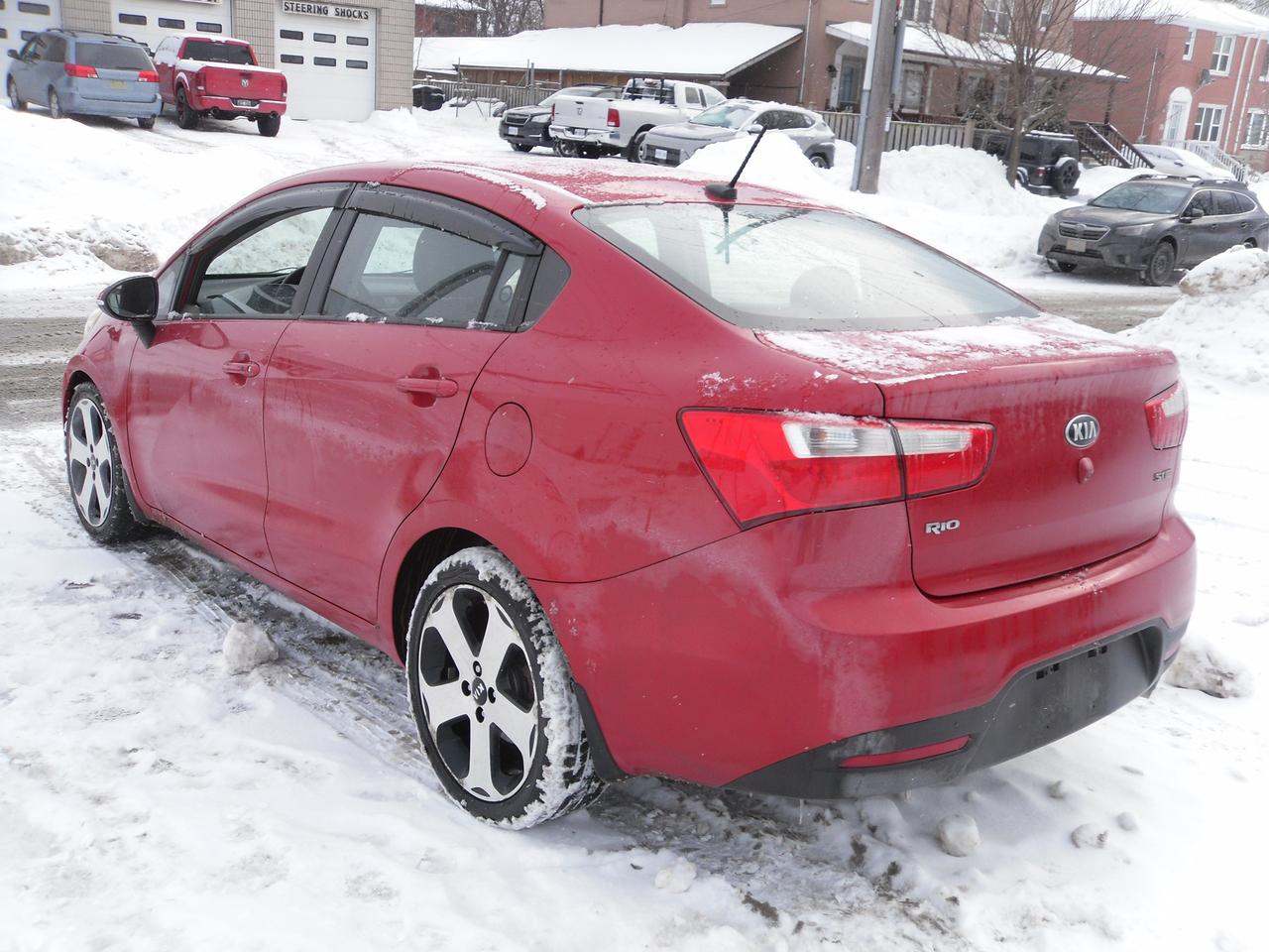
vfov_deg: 40.7
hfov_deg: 52.6
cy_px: 476
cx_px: 634
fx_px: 1283
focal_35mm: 35
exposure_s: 1/430
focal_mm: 6.3
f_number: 3.5
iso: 80
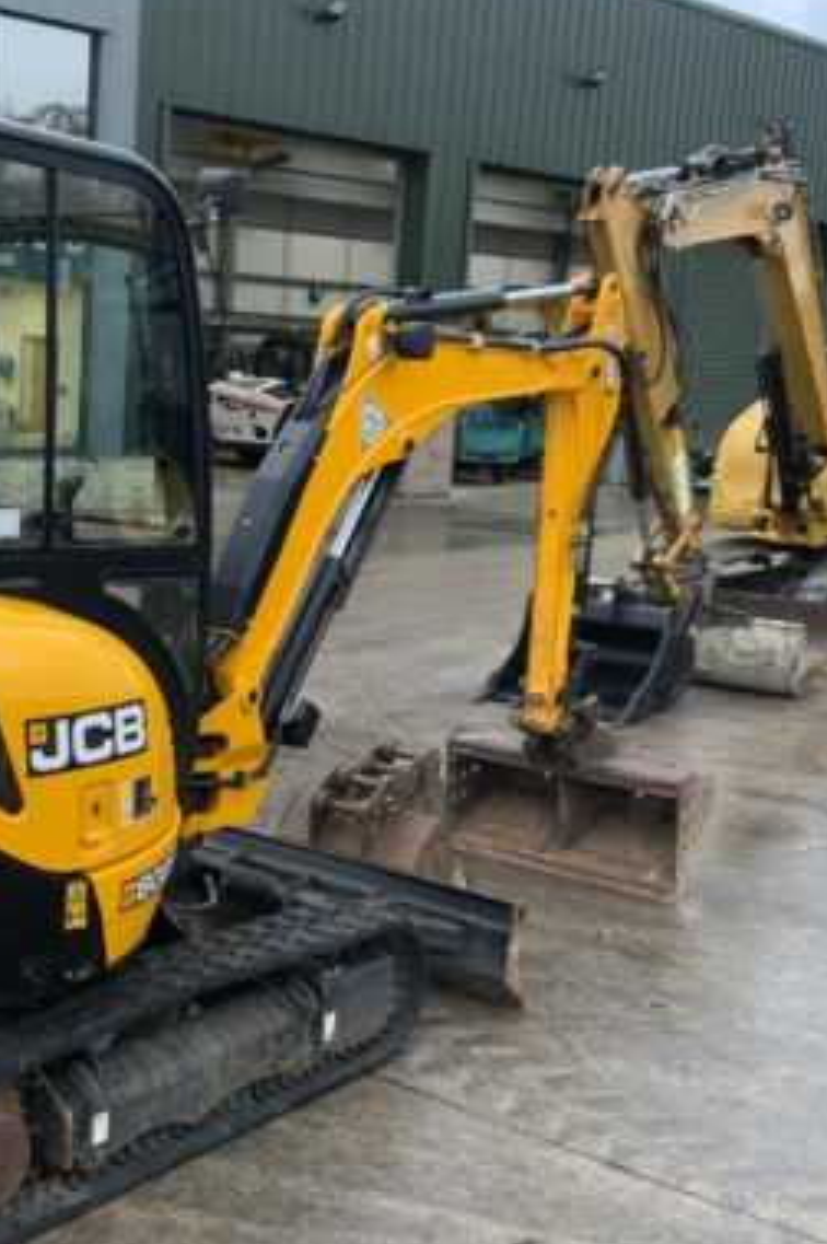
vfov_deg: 38.9
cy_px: 693
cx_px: 177
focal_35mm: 51
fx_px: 1760
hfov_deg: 26.0
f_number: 1.8
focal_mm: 3
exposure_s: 1/88
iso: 64
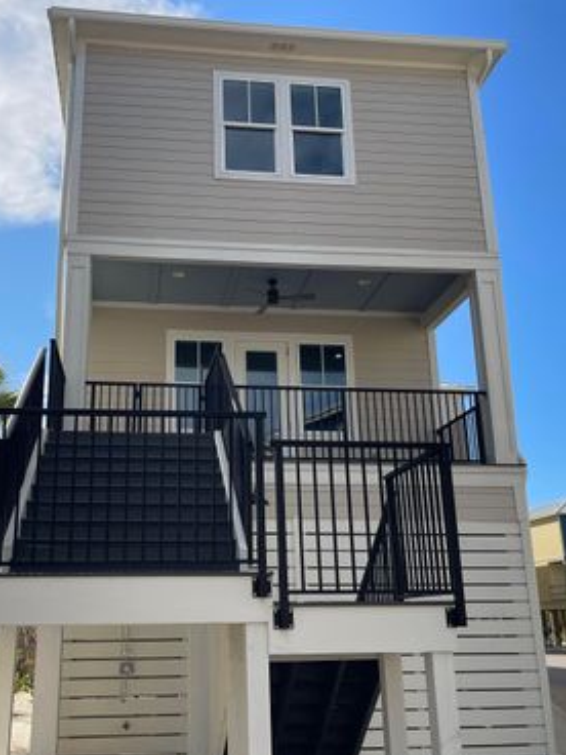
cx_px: 228
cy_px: 383
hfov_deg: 41.6
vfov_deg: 54.0
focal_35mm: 34
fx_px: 741
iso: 32
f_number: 1.6
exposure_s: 1/3344
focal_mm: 5.1
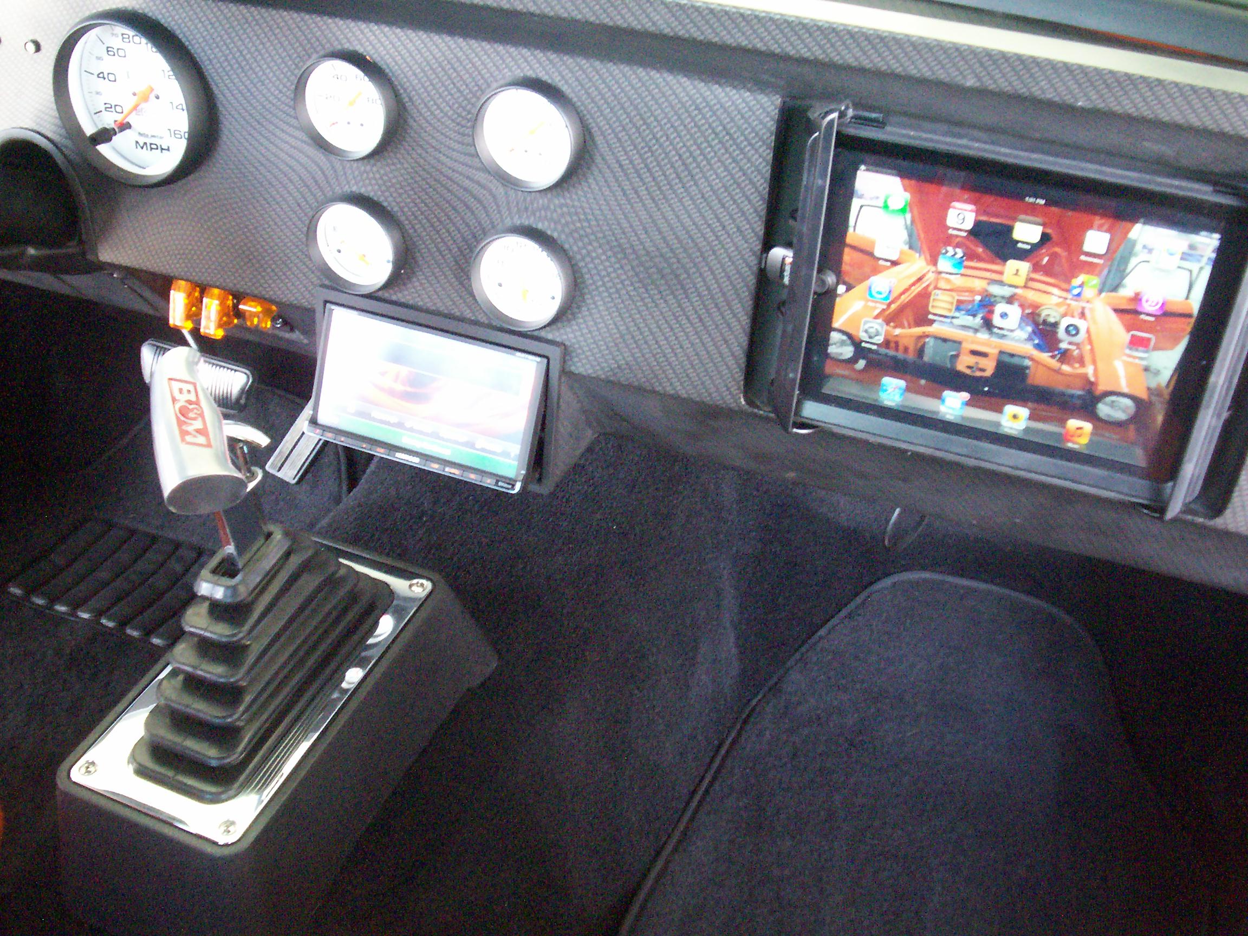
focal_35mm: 36
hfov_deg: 51.4
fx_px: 1298
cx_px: 624
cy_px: 468
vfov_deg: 39.7
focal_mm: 5.9
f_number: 4.5
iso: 400
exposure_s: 1/8
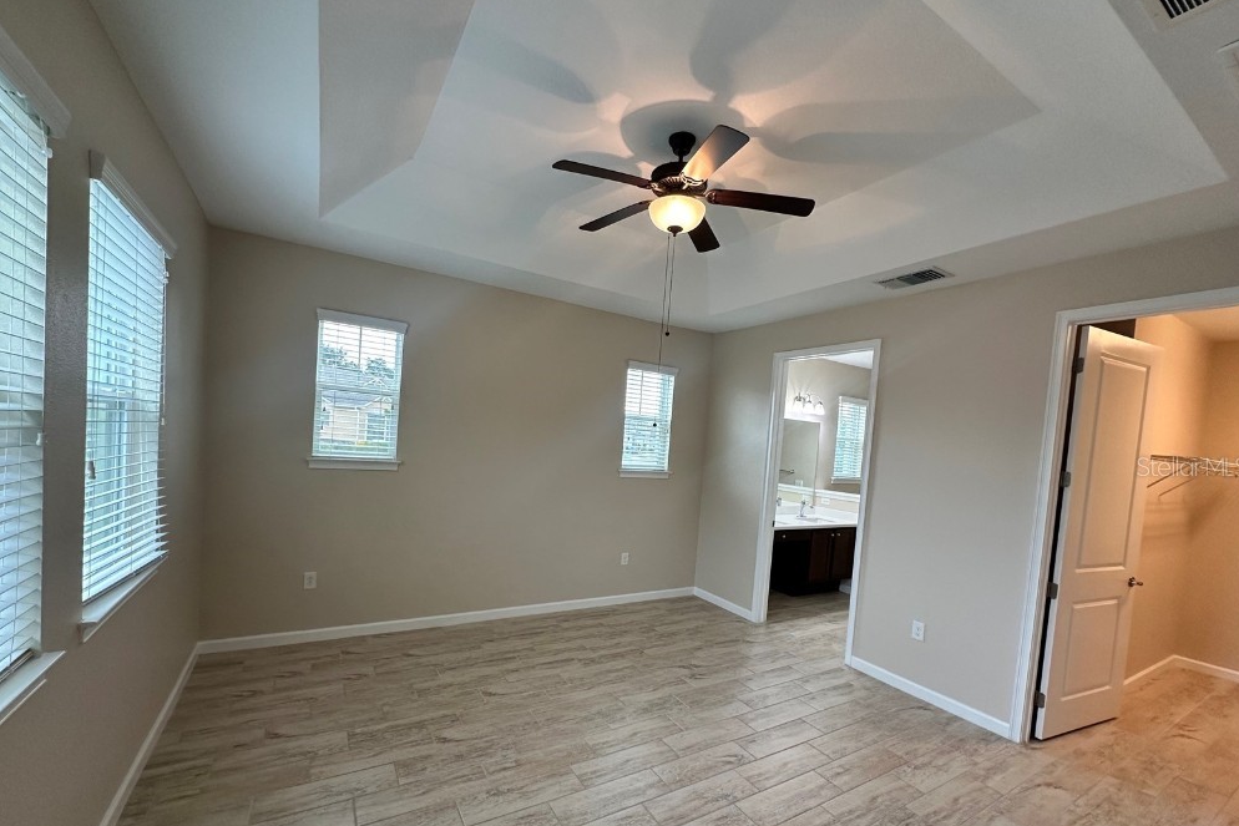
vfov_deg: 77.0
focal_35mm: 15
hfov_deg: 100.4
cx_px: 616
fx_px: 516
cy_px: 466
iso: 160
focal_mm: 2.22
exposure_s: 1/120
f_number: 2.2
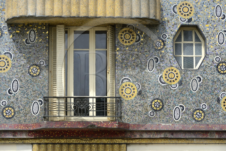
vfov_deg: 9.8
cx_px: 113
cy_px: 76
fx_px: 879
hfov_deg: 14.7
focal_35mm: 140
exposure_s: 1/250
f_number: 9
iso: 200
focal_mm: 140
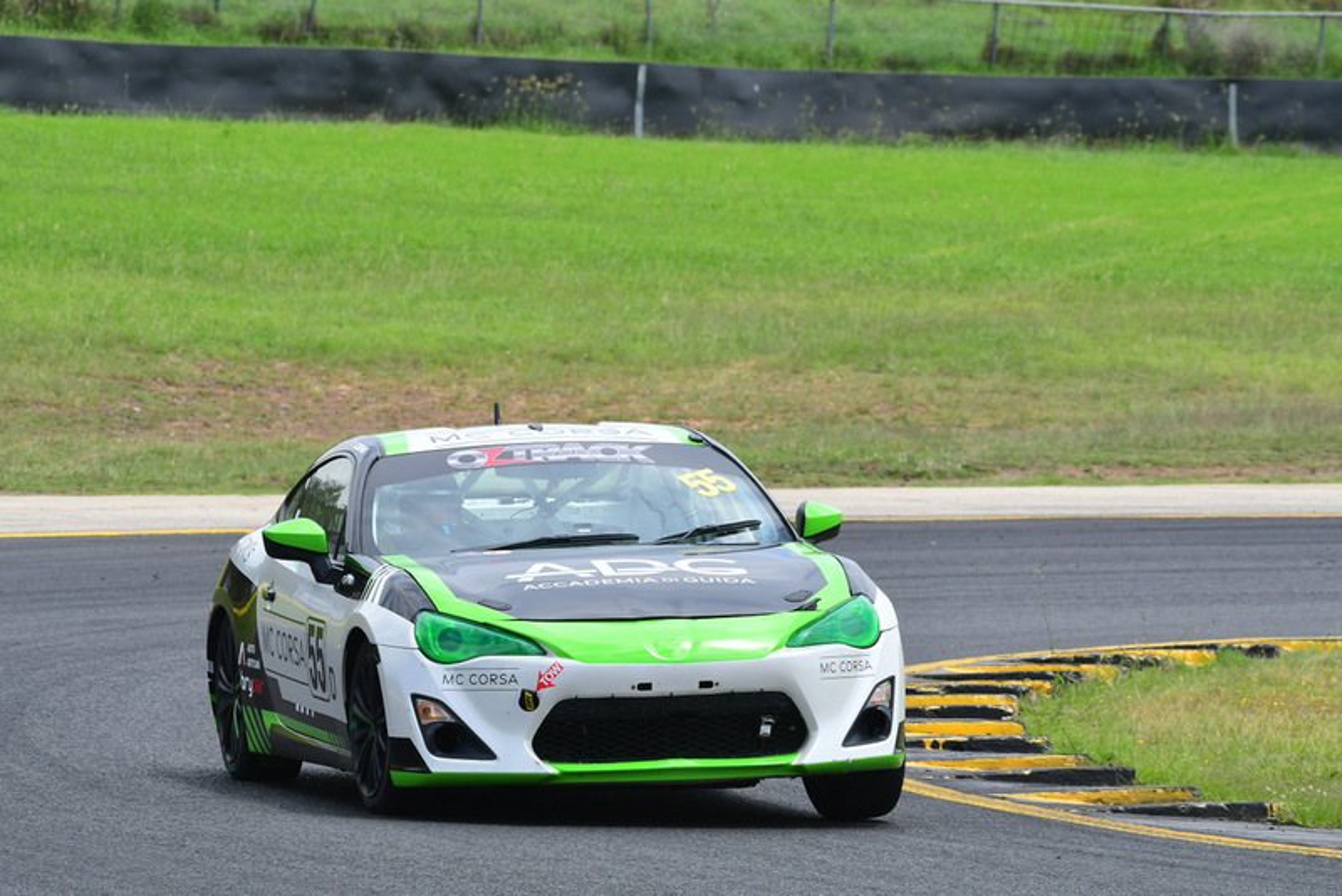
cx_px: 671
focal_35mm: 375
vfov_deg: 3.7
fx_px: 13983
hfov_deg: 5.5
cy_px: 448
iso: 640
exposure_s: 1/640
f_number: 11
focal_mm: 250
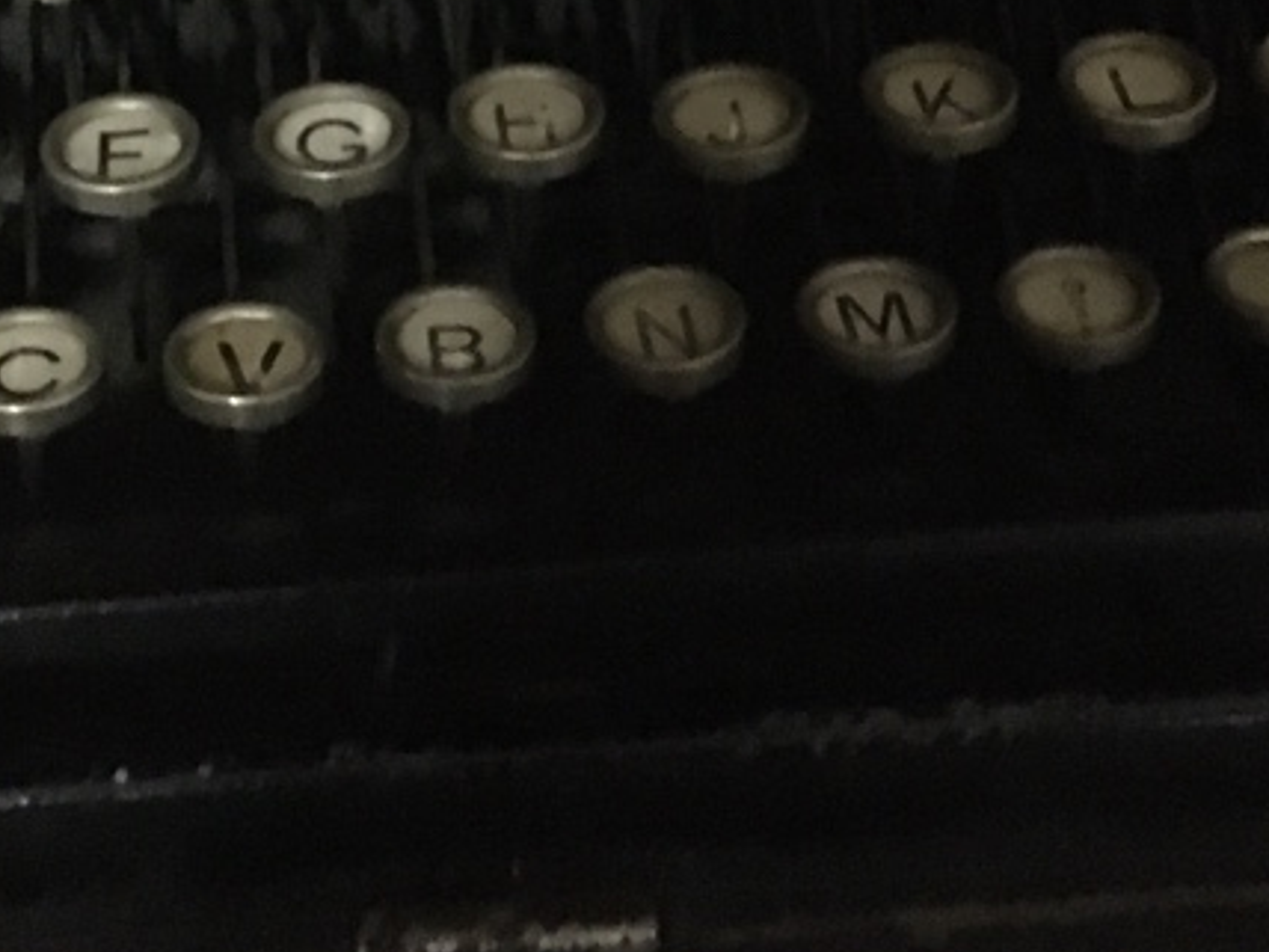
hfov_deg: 22.2
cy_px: -25
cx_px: 463
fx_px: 3226
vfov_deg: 16.4
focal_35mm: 88
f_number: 2.2
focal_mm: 4.15
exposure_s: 1/17
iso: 1600
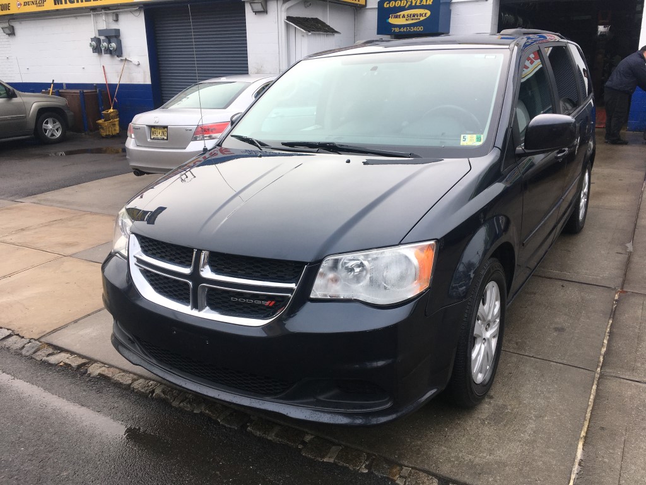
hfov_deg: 61.7
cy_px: 242
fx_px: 541
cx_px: 323
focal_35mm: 29
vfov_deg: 48.2
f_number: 2.2
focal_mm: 4.15
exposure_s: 1/356
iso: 25
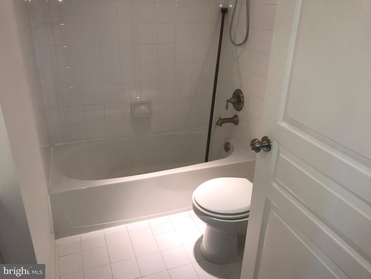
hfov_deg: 63.4
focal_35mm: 28
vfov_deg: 49.7
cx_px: 186
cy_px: 140
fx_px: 300
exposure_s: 1/125
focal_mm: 3.99
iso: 20
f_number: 1.8
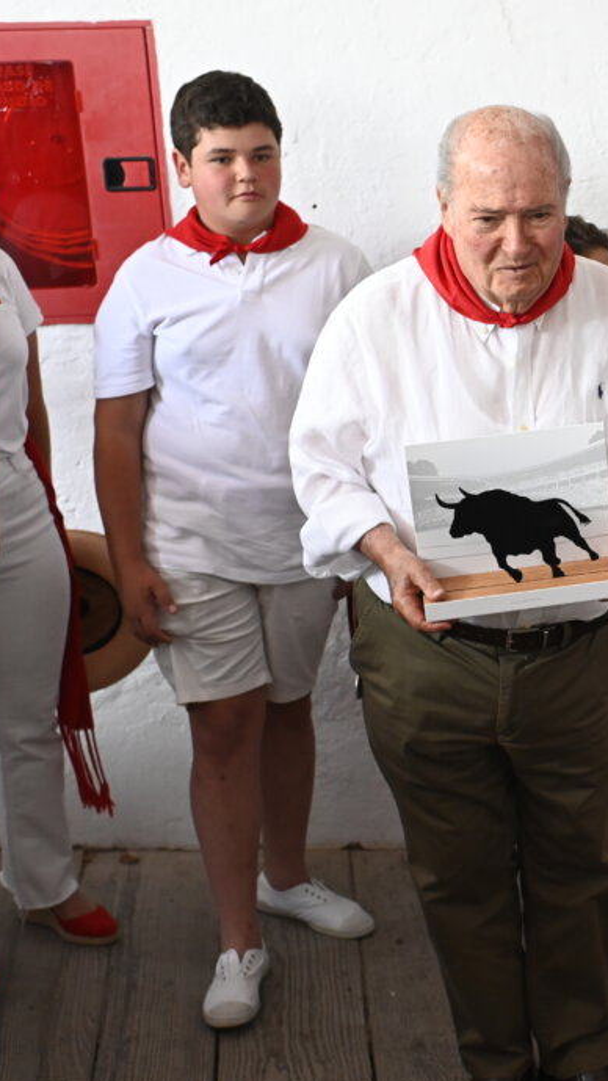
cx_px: 788
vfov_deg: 31.0
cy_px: 543
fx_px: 1949
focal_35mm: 68
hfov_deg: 16.7
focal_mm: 35
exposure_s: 1/400
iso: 3200
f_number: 4
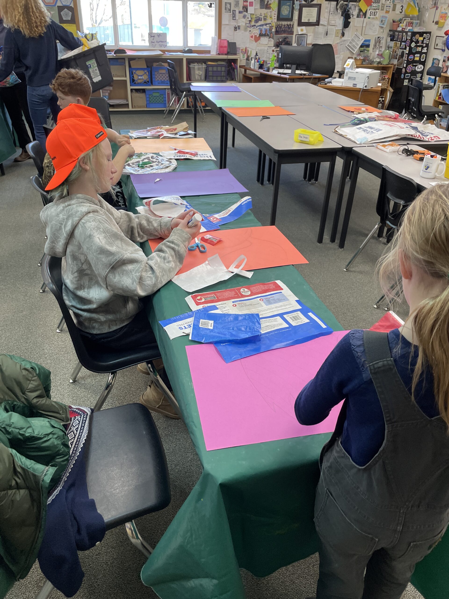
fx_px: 450
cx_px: 224
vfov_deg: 67.3
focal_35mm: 26
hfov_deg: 53.1
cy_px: 300
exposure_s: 1/120
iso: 125
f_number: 1.6
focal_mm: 4.2
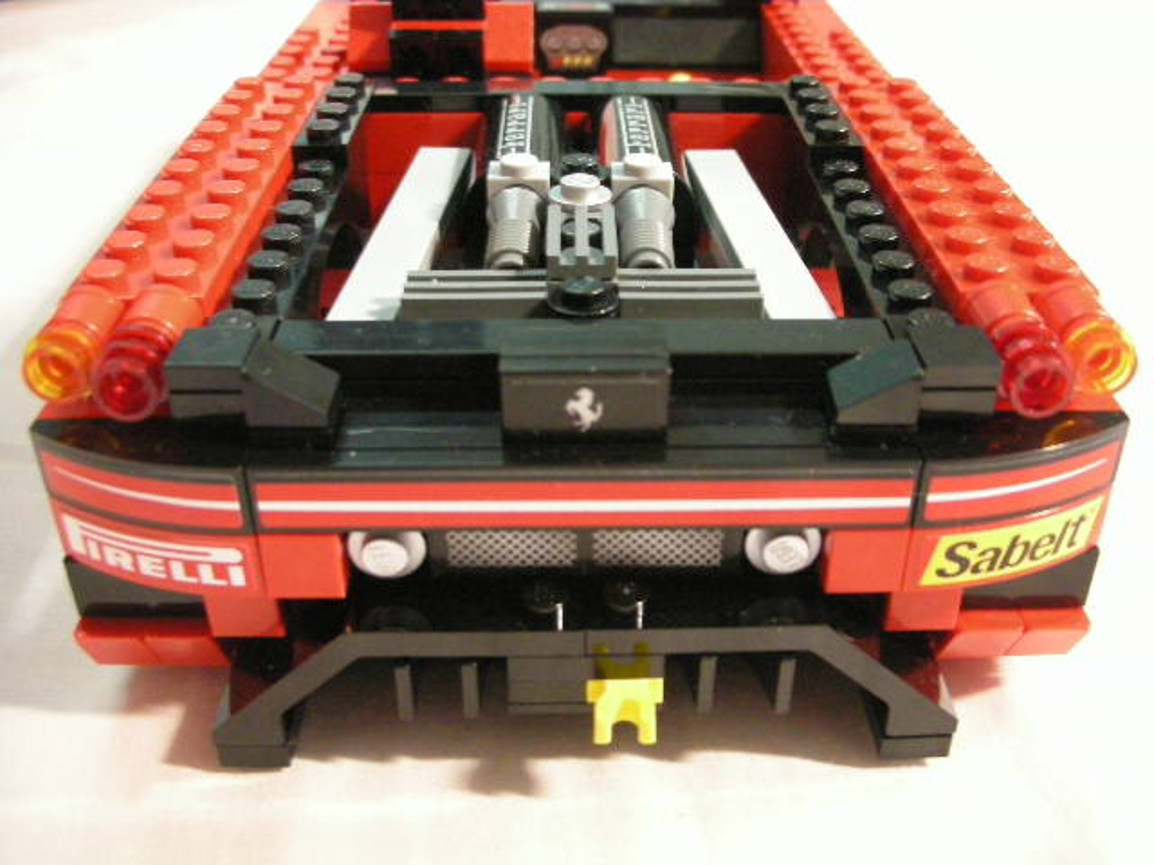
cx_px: 577
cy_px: 432
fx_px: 1167
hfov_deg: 52.6
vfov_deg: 40.7
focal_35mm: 35
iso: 438
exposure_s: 1/8.1
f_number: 2.8
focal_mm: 5.8
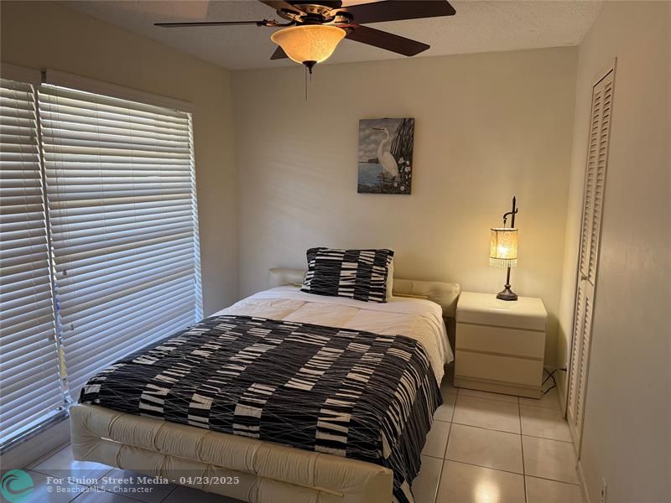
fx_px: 465
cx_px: 336
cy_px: 252
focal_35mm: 24
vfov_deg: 56.8
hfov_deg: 71.6
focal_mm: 6.76
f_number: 1.78
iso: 160
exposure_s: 1/120
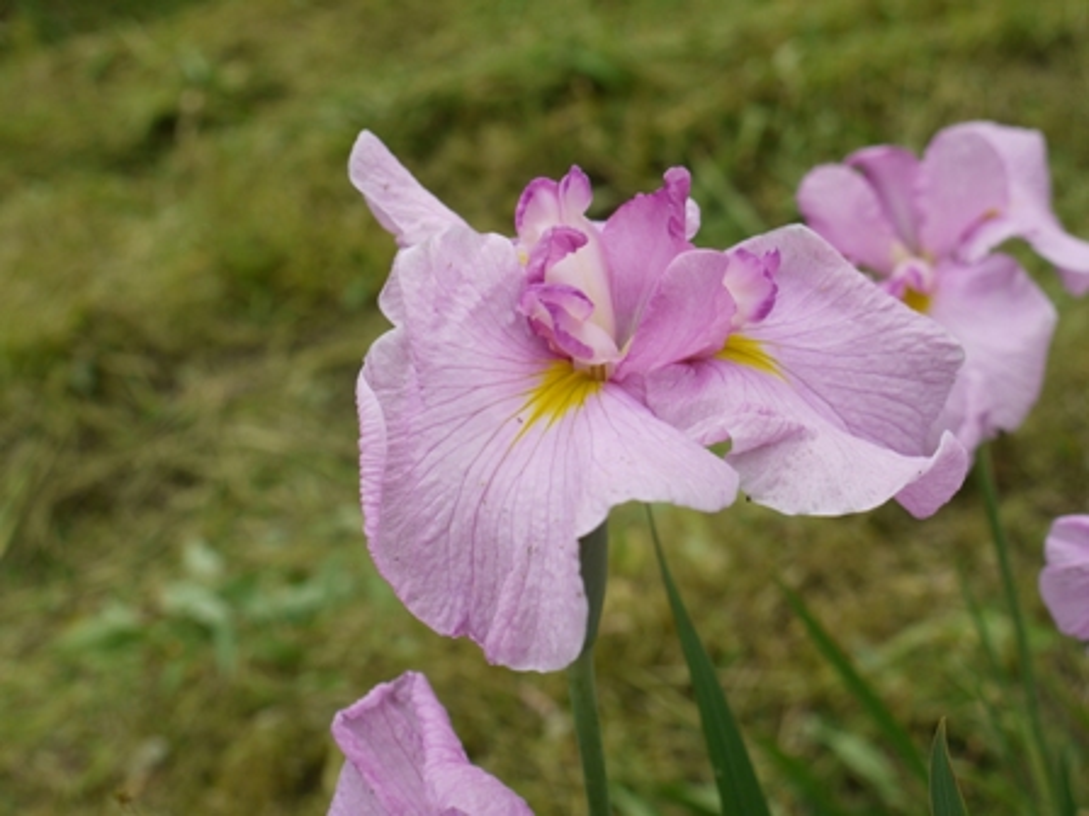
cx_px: 544
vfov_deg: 25.2
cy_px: 408
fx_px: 1825
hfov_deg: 33.2
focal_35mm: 58
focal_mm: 29
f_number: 5.2
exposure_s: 1/640
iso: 100
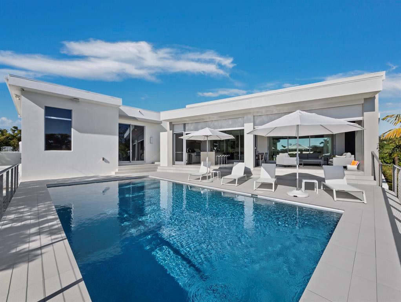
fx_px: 162
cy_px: 151
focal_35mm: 14
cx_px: 200
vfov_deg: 85.7
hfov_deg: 102.0
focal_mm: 7
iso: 250
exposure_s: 1/400
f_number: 10
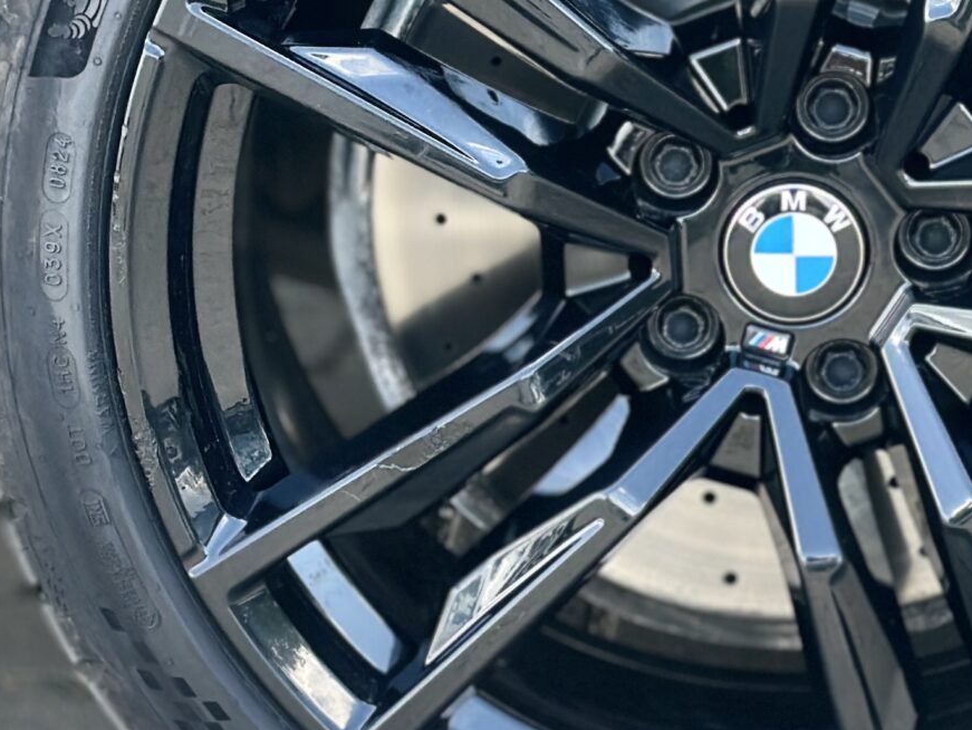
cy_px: 143
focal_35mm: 141
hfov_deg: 14.0
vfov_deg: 10.5
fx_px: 3961
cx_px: 656
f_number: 1.78
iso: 80
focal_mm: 6.86
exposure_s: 1/303
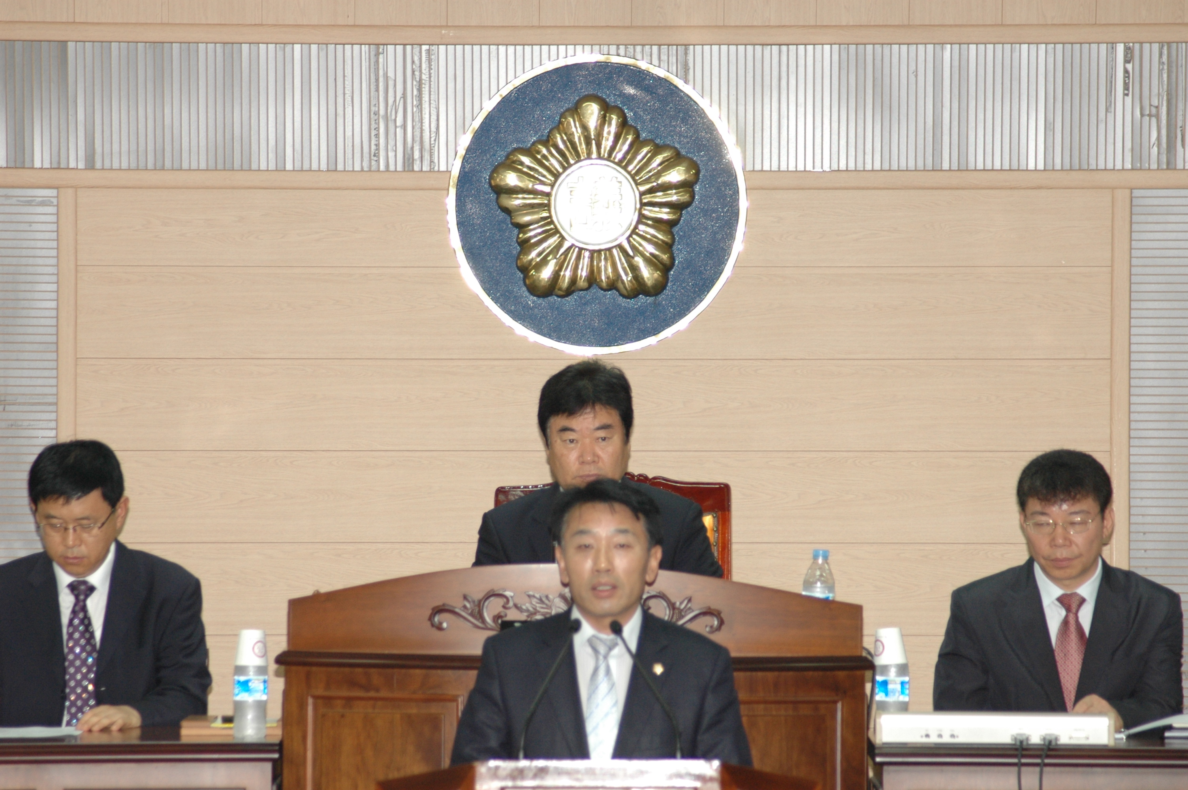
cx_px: 594
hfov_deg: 8.9
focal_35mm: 232
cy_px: 395
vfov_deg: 5.9
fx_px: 7666
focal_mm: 155
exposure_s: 1/60
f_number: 5
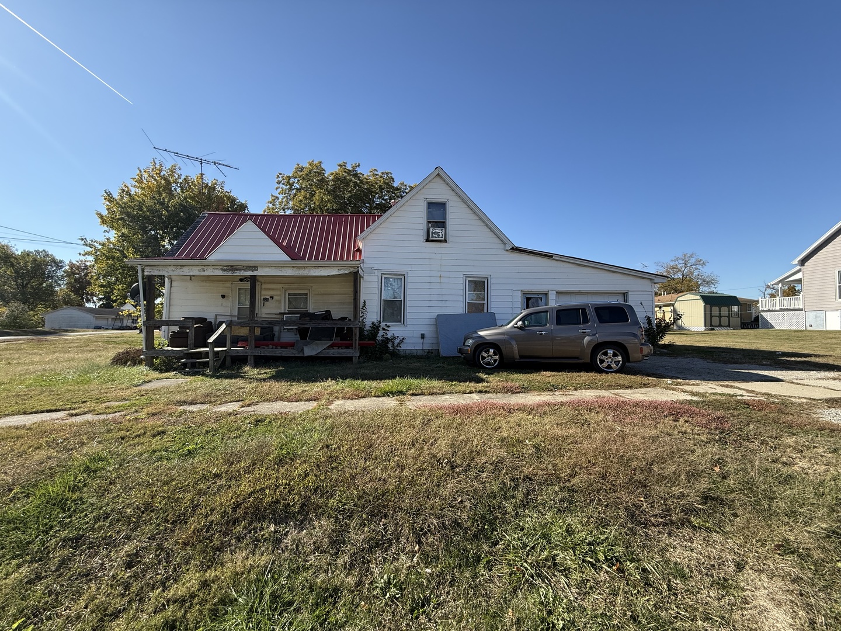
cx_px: 420
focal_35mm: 14
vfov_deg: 85.7
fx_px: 340
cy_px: 316
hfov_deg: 102.1
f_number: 2.2
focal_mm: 2.22
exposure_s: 1/888
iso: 50
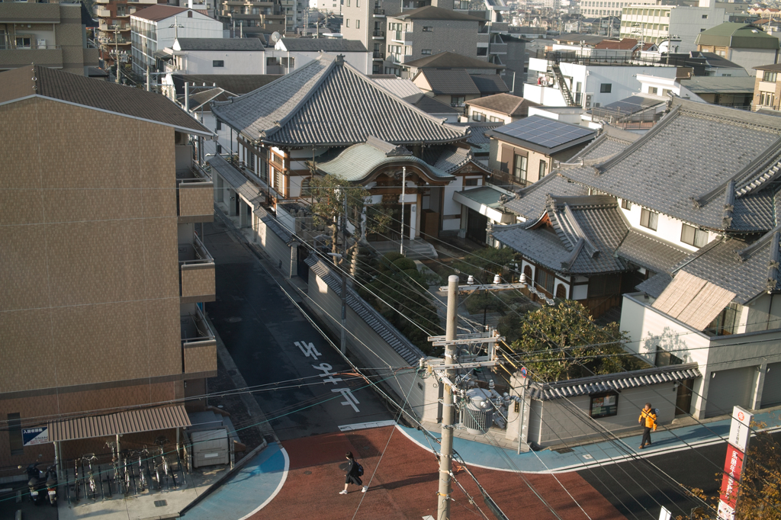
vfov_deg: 32.6
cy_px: 260
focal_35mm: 41
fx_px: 889
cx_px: 390
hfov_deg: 47.4
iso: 100
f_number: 2.8
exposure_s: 1/500
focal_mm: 24.2
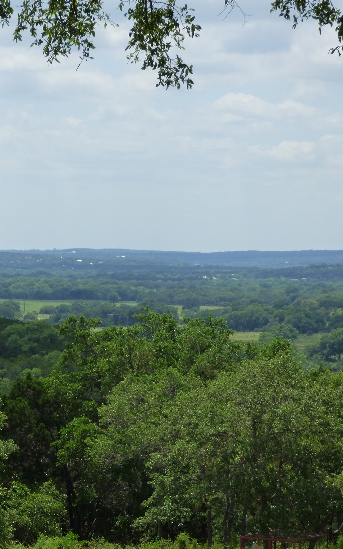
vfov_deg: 10.9
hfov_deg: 6.8
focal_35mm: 192
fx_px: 2871
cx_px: 23
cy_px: 273
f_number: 5.1
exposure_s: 1/800
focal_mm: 21.91
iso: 160
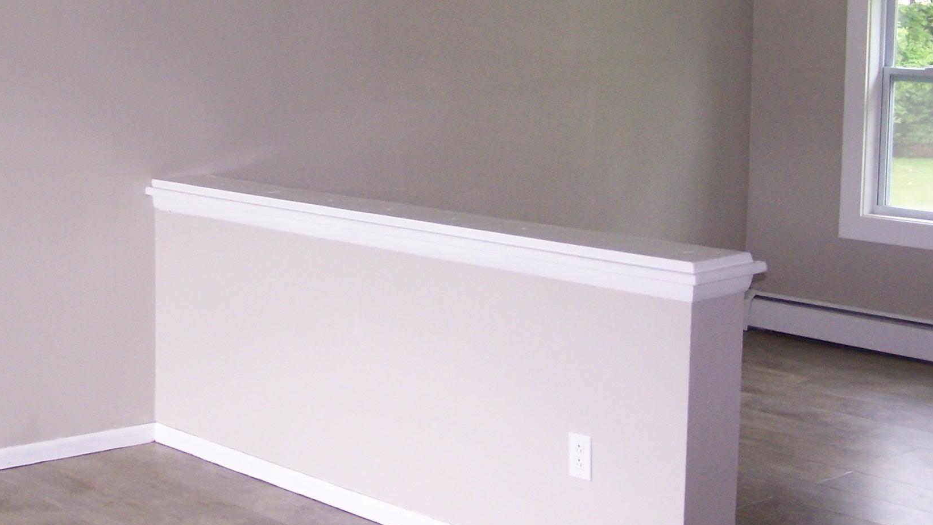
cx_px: 384
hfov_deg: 32.3
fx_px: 1608
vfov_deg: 18.5
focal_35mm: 65
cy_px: 158
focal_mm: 6.3
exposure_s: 1/90
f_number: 2.8
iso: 140
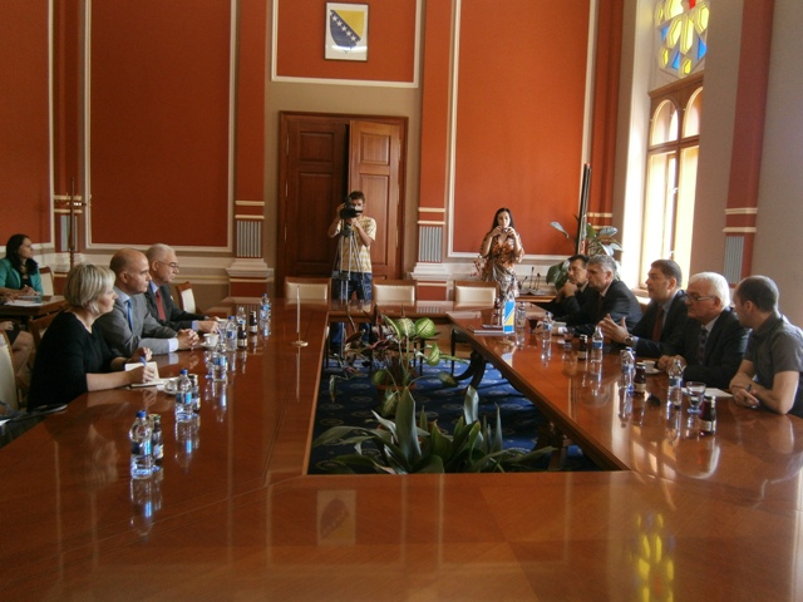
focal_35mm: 31
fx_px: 719
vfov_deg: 45.4
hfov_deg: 58.4
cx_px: 402
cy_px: 301
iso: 200
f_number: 2.9
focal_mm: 5.5
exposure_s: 1/30
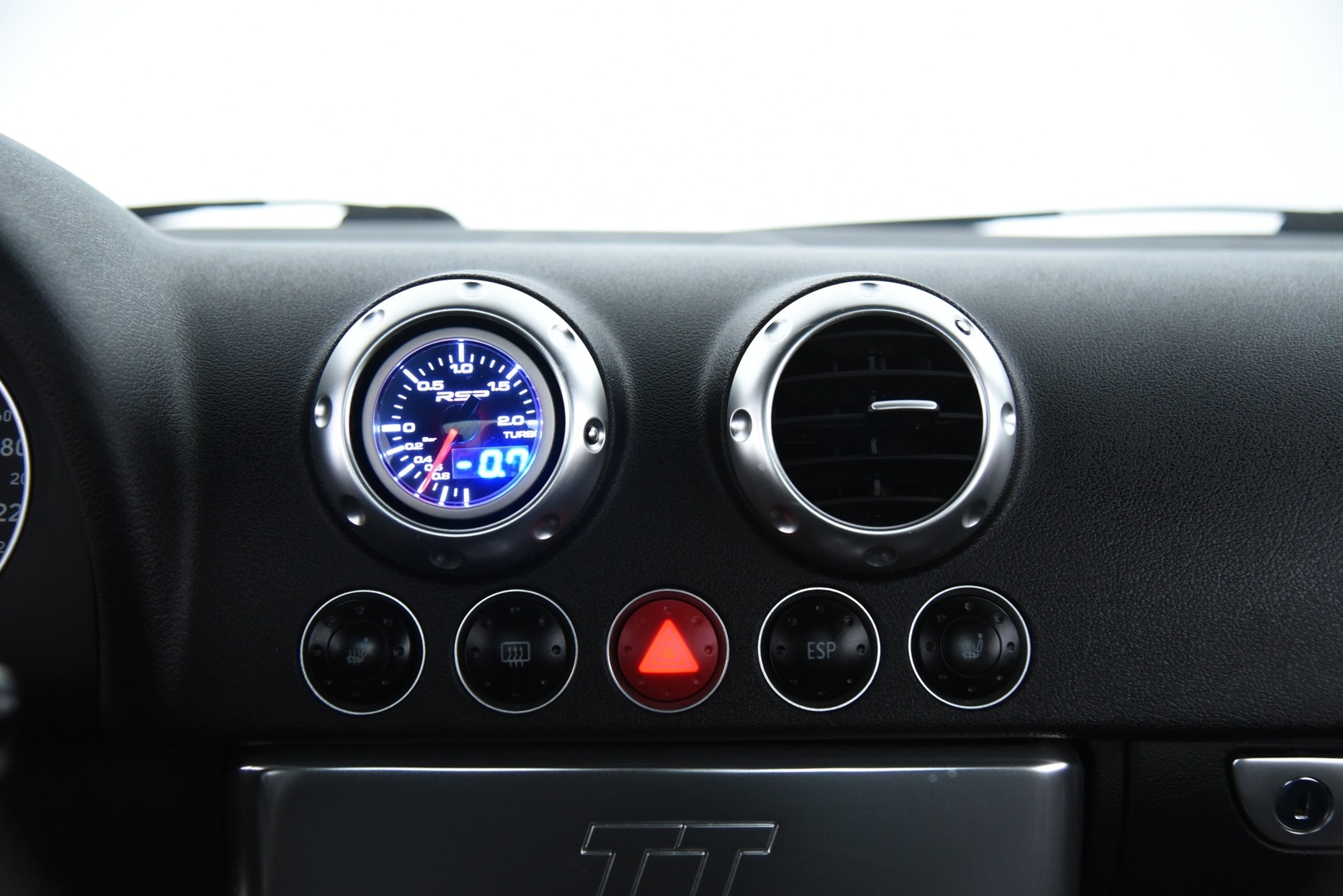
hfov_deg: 48.4
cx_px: 672
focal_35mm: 40
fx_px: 1493
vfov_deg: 33.4
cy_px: 448
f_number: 4
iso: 4000
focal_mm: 40
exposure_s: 1/40
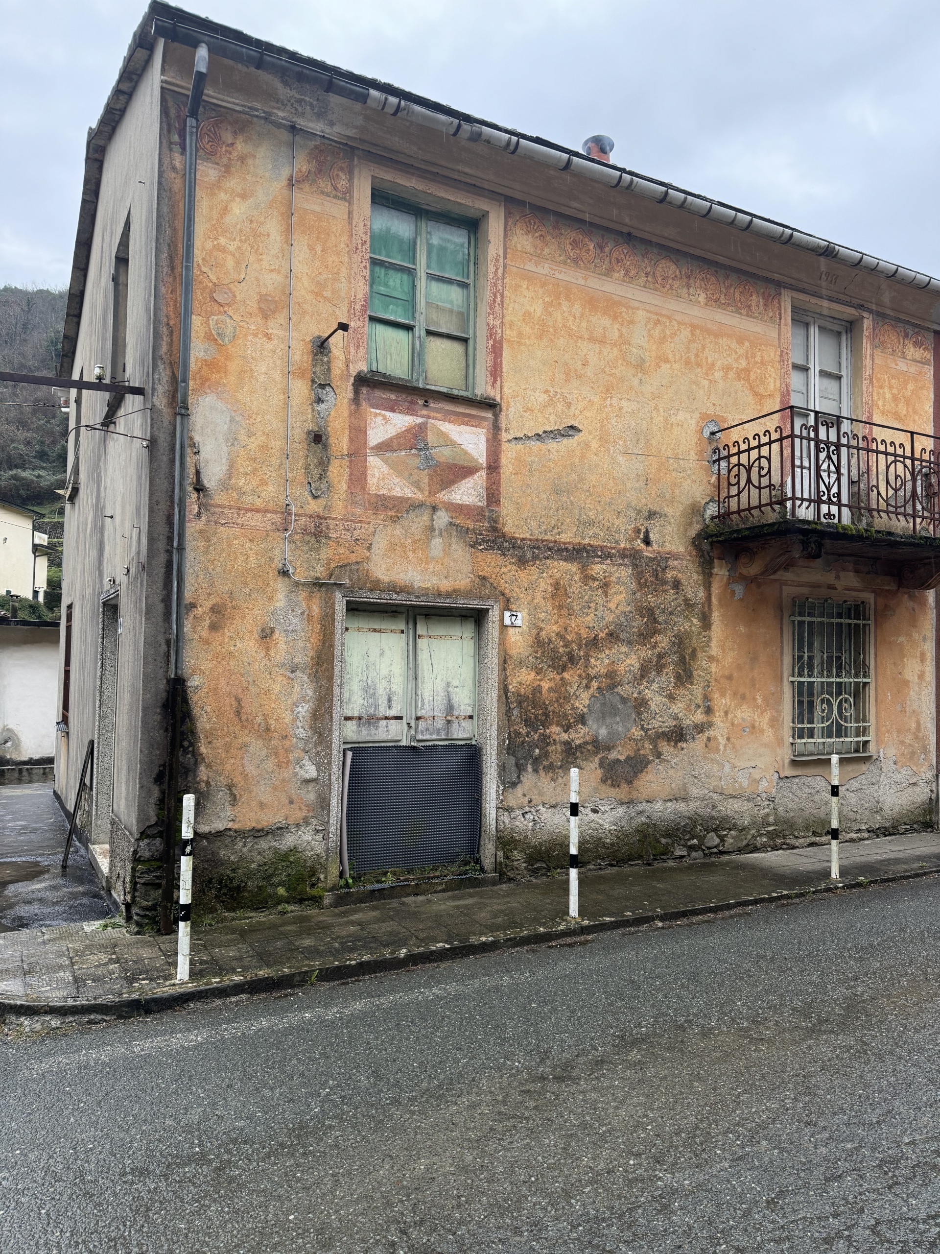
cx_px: 470
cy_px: 627
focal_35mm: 24
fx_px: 869
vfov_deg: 71.6
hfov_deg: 56.8
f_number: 1.78
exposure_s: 1/127
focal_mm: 6.76
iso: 100
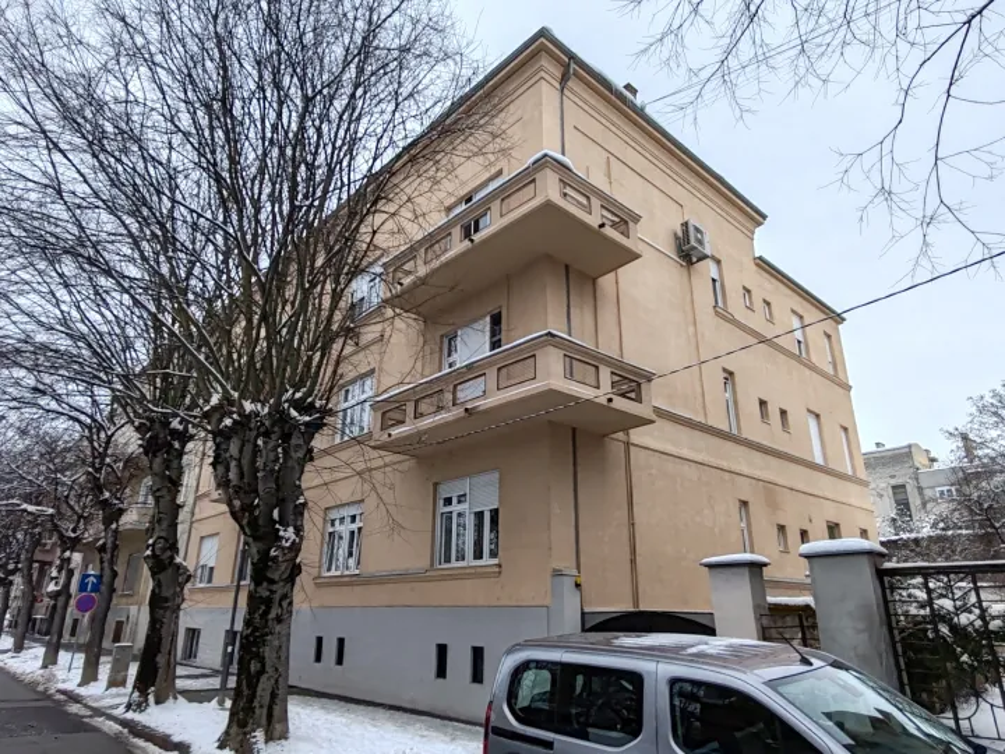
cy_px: 377
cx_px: 502
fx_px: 639
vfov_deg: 61.1
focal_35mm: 22
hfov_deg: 76.4
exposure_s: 1/1000
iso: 50
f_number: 2.2
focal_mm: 1.96
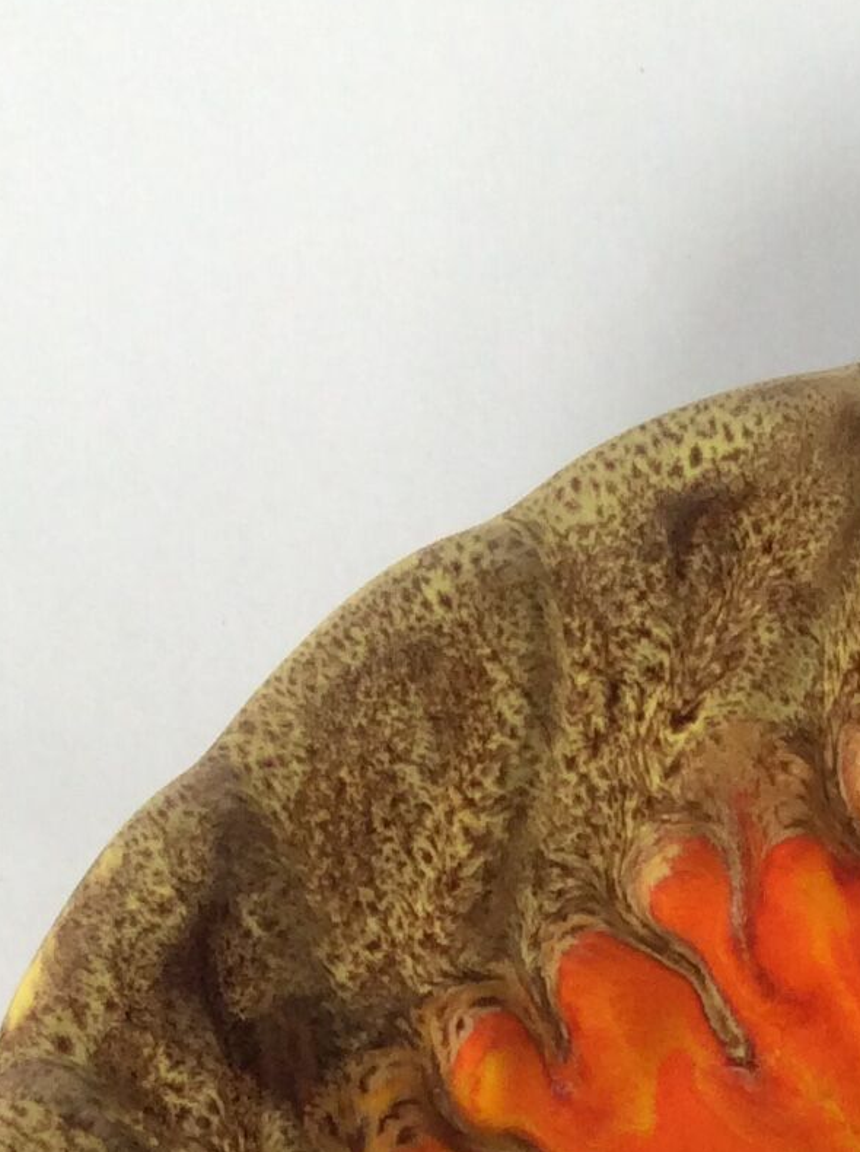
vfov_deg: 17.3
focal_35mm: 105
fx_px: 3488
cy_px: 1614
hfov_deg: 13.4
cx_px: 1192
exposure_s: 1/100
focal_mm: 3.3
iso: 50
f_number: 2.4
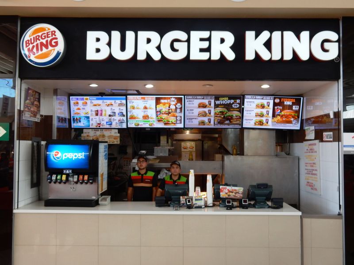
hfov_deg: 60.0
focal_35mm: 30
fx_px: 307
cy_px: 132
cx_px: 177
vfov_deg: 46.8
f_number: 4
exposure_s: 1/40
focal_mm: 5.4
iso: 125
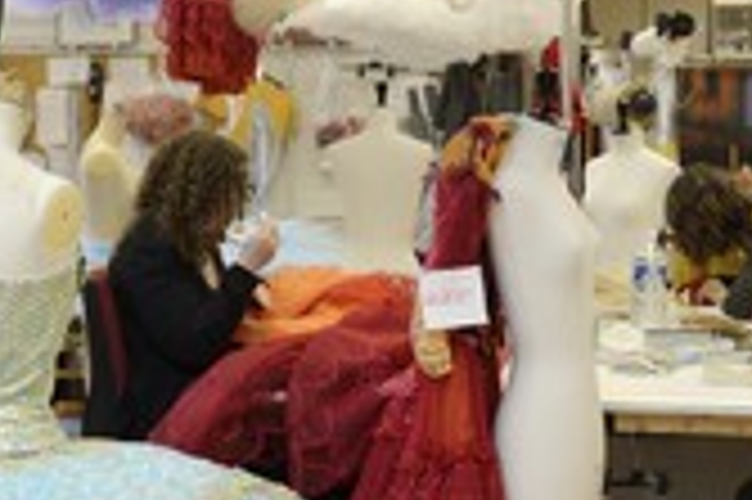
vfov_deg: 15.5
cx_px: 171
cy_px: 198
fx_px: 1836
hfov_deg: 22.9
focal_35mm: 88
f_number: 5.6
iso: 1250
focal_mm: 35
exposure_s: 1/100
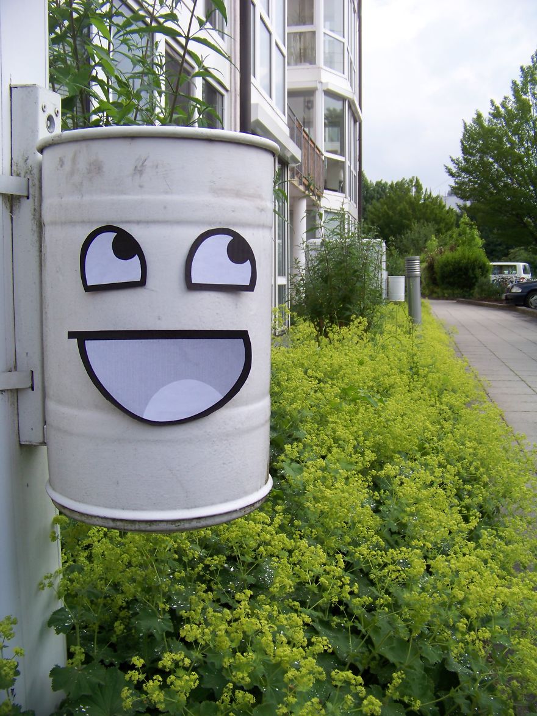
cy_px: 358
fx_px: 744
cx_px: 268
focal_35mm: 36
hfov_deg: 39.7
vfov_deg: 51.3
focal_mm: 5.85
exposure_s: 1/400
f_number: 2.8
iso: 64
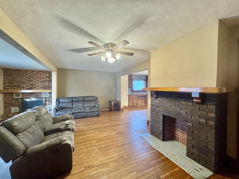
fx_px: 97
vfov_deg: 85.7
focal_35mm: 14
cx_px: 120
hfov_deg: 102.1
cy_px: 90
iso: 400
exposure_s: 1/60
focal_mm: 2.22
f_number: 2.2
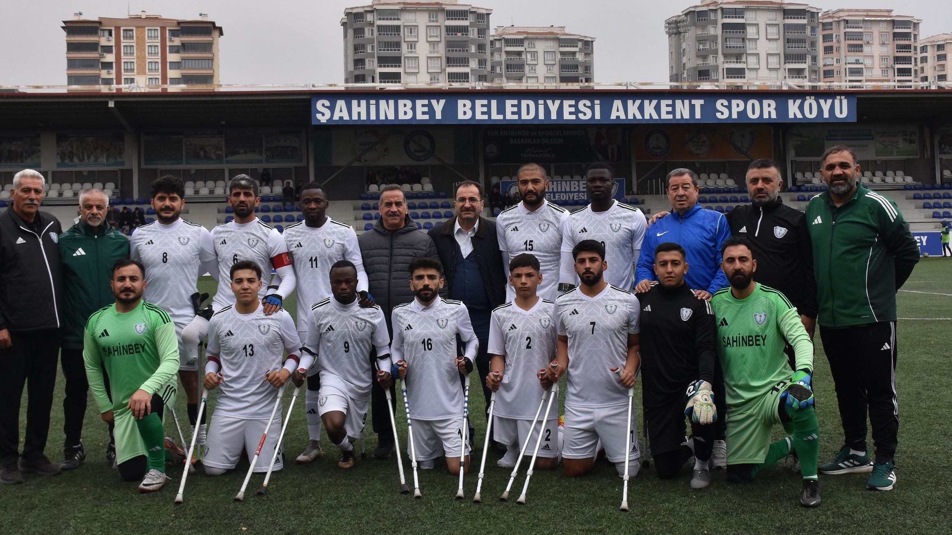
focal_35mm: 45
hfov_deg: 45.5
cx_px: 473
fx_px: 1136
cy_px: 232
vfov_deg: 26.5
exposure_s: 1/500
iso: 800
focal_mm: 22
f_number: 8
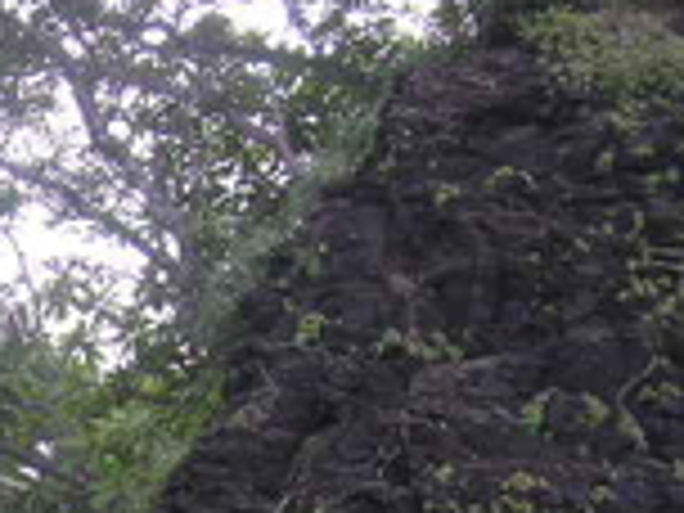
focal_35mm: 100
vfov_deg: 14.5
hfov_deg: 18.5
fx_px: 1976
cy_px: 526
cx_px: -162
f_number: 2.8
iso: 50
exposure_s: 1/250
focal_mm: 6
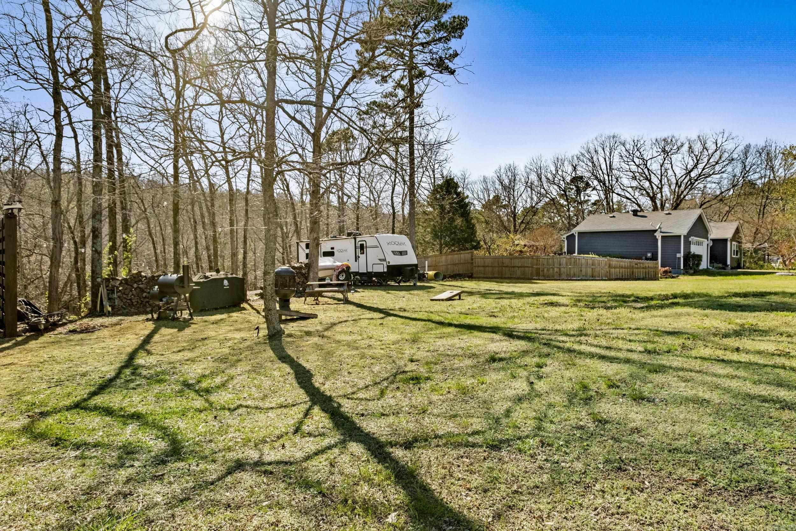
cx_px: 398
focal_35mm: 21
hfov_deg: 81.2
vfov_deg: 59.5
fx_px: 464
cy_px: 266
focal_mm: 13.8
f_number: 7.1
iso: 400
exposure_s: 1/100
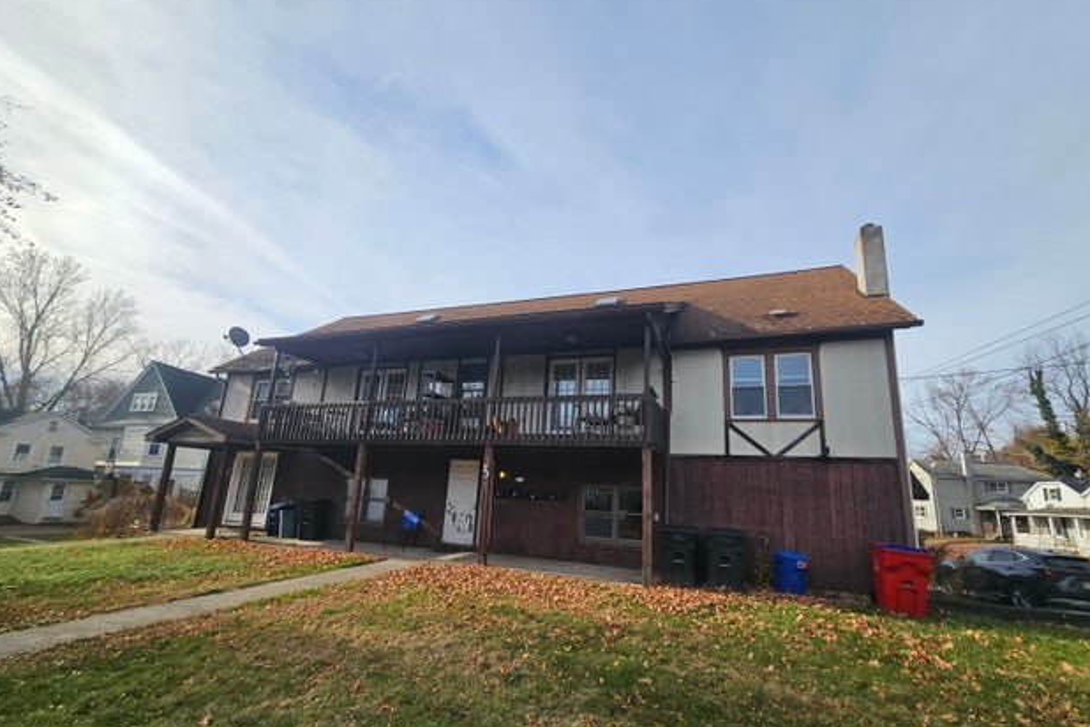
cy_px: 397
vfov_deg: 81.0
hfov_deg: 104.2
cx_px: 557
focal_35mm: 14
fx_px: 424
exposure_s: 1/1761
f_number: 2.2
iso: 50
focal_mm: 2.2
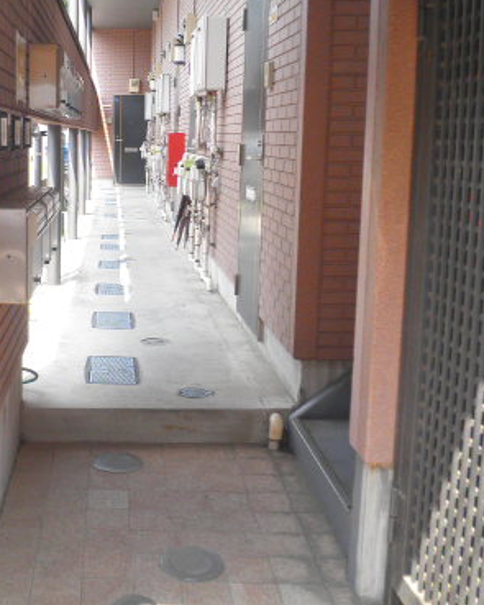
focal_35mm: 44
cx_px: 139
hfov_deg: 33.6
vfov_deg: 41.7
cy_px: 226
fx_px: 788
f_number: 2.8
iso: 64
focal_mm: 4.7
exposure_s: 1/125
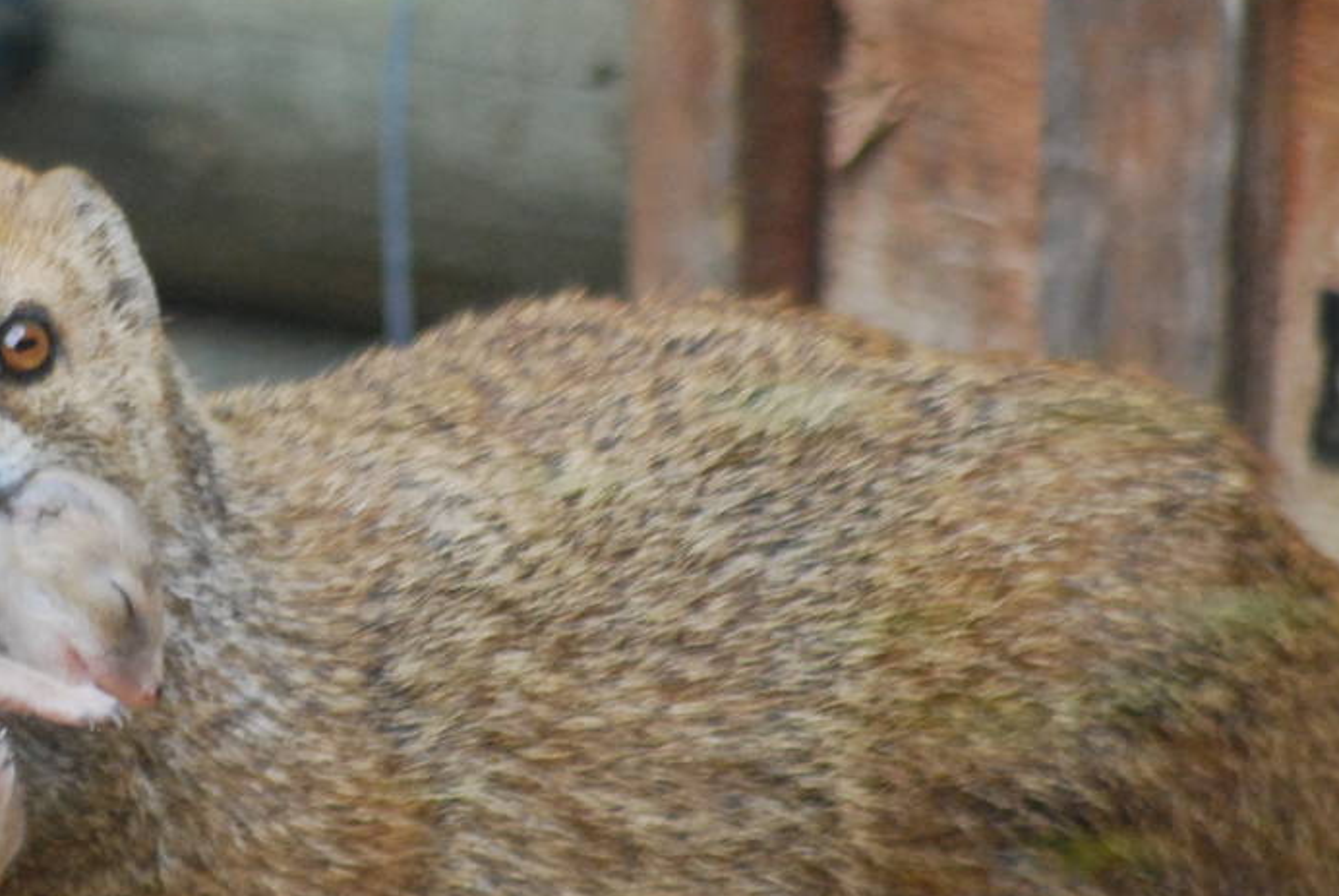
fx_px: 38759
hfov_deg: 2.0
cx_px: 89
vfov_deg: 1.3
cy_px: 467
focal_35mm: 1041
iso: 1000
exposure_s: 1/500
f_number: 5.6
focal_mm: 300
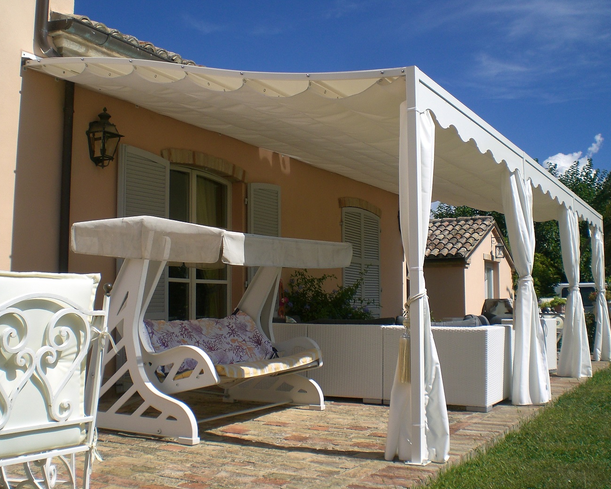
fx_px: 723
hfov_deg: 45.8
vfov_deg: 37.3
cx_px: 300
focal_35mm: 40
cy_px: 247
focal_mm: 6.3
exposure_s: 1/800
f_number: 4.4
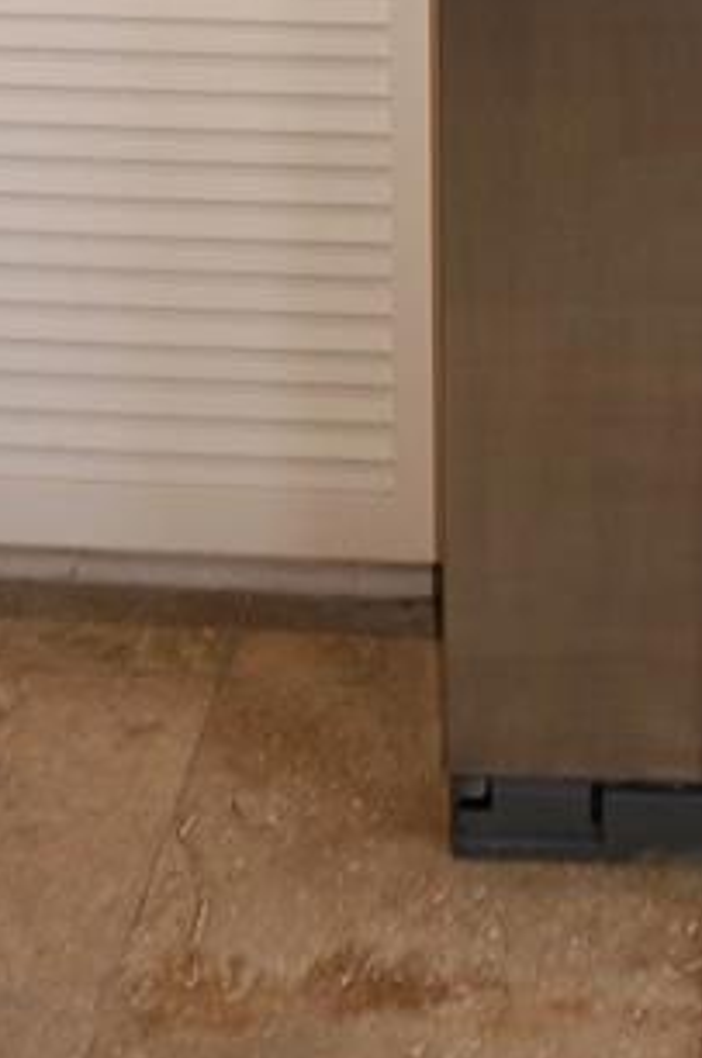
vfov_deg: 17.0
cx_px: 697
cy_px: -954
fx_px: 2759
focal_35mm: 94
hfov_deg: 14.3
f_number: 4
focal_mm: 16
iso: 250
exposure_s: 1/160
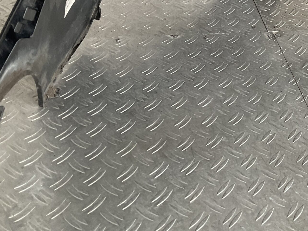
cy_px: 0
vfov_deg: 24.1
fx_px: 516
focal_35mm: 58
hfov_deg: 32.4
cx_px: 242
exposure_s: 1/50
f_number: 1.8
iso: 64
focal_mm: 3
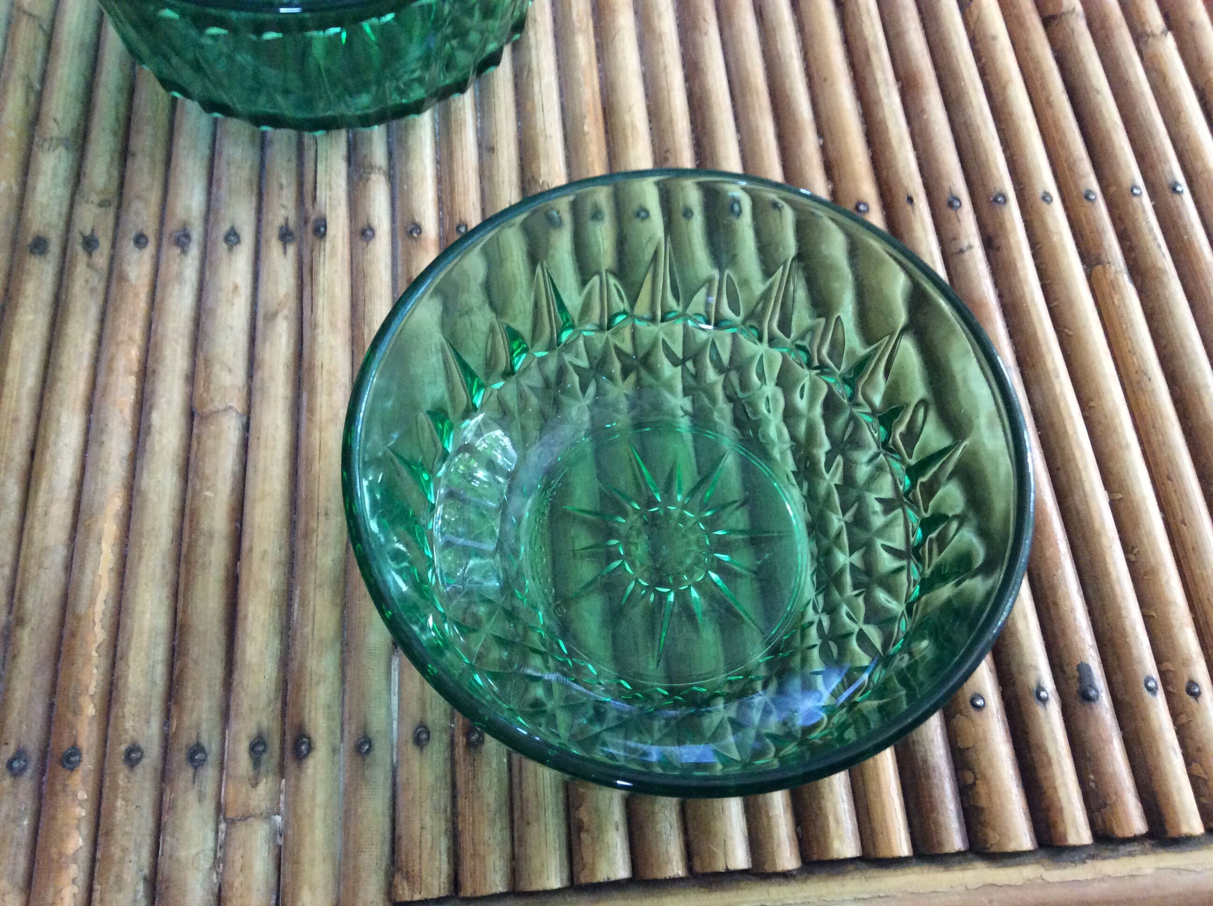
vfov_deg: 44.1
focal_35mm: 32
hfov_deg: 56.9
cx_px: 606
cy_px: 453
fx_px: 1120
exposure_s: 1/25
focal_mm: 3.3
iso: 250
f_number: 2.4
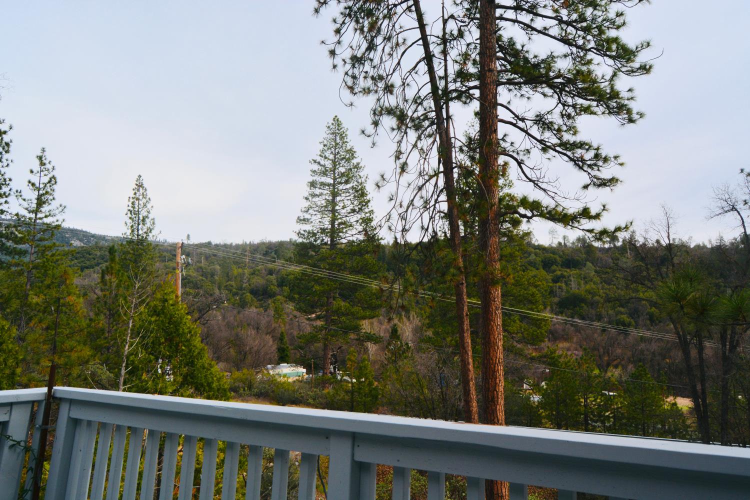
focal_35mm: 27
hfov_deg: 67.4
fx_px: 562
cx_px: 375
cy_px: 250
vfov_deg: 47.9
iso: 200
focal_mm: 18
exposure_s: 1/320
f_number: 10
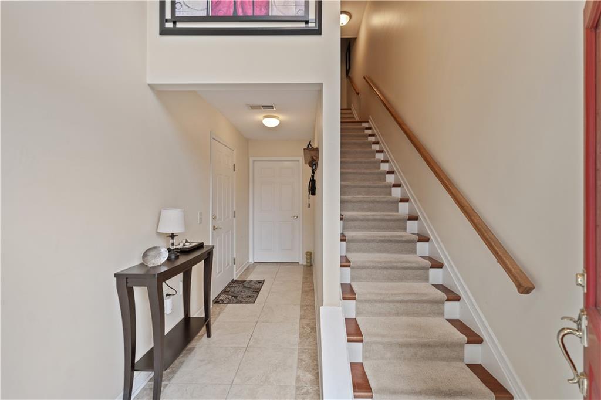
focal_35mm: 15
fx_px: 250
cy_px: 200
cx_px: 300
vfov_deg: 77.3
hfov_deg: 100.4
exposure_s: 1/30
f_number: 2.8
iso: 250
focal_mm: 15
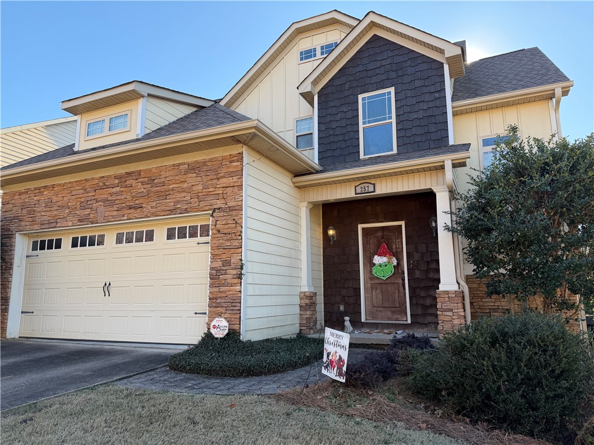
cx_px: 297
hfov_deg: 71.6
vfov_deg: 56.8
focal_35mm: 24
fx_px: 412
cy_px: 222
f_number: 1.78
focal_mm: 6.76
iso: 80
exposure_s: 1/683
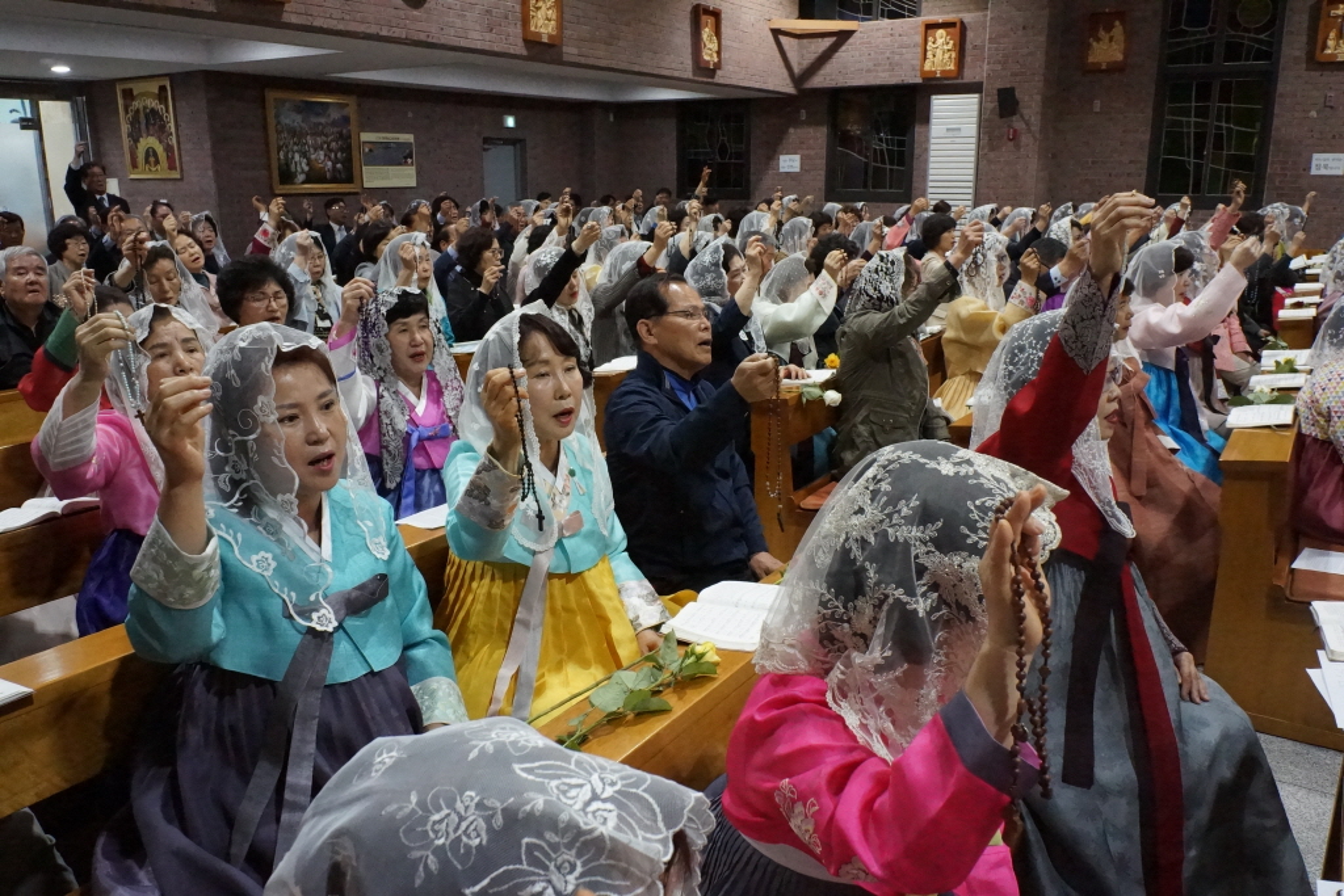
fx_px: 1008
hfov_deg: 67.4
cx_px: 672
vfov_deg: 47.9
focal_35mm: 27
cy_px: 448
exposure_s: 1/100
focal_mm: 18
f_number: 9
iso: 6400
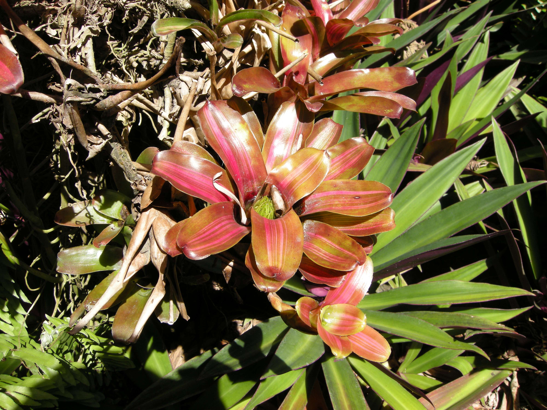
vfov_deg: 40.7
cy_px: 205
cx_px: 274
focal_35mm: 35
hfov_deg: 52.6
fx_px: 553
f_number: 4.8
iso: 64
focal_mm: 7.5
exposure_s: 1/152
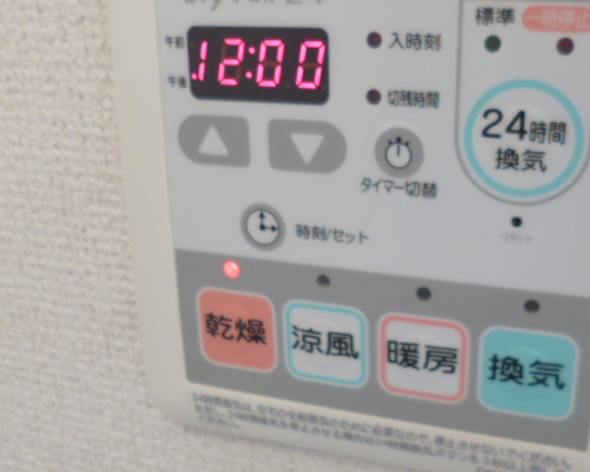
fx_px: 664
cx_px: 411
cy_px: 200
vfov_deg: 39.1
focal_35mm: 38
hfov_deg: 46.9
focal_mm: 4.3
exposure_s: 1/8
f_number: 2.5
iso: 100
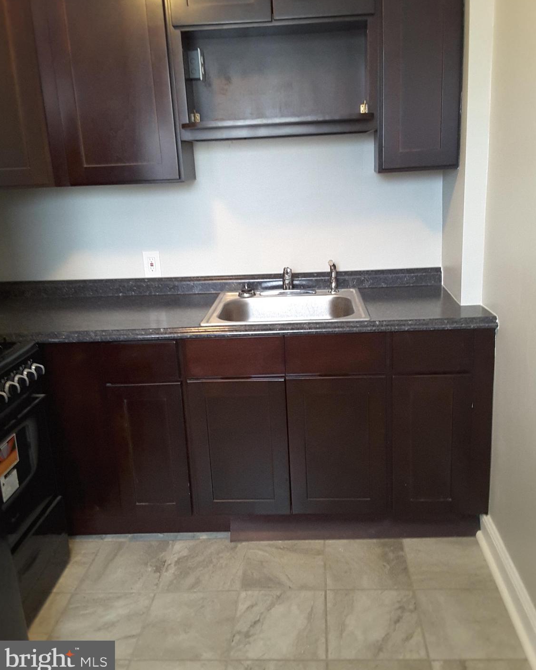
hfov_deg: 44.6
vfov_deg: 54.2
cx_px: 270
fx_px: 654
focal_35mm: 33
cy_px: 314
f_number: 1.9
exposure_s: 1/24
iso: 160
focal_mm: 2.9
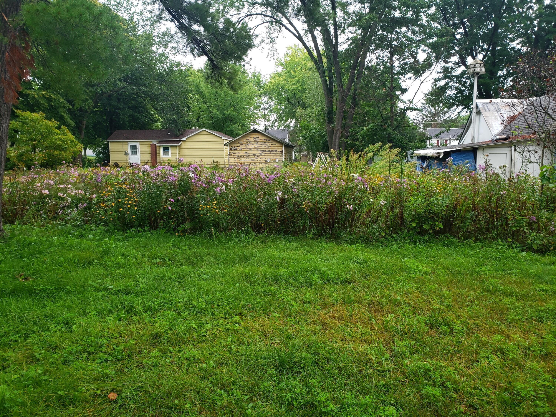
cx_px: 278
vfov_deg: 53.1
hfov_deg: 67.3
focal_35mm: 26
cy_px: 208
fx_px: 418
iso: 64
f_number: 2.4
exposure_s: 1/60
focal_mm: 4.3
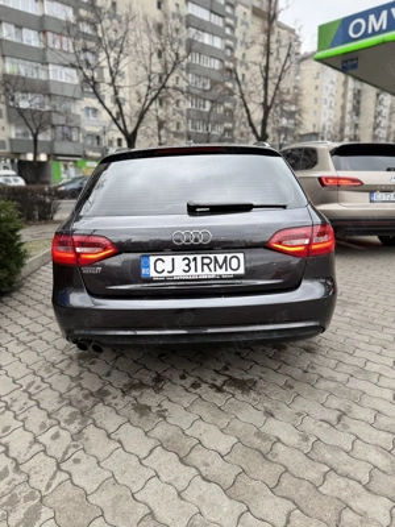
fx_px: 365
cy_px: 264
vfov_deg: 71.6
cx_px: 198
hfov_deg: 56.8
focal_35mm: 24
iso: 125
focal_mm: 6.76
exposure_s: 1/75
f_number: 1.78
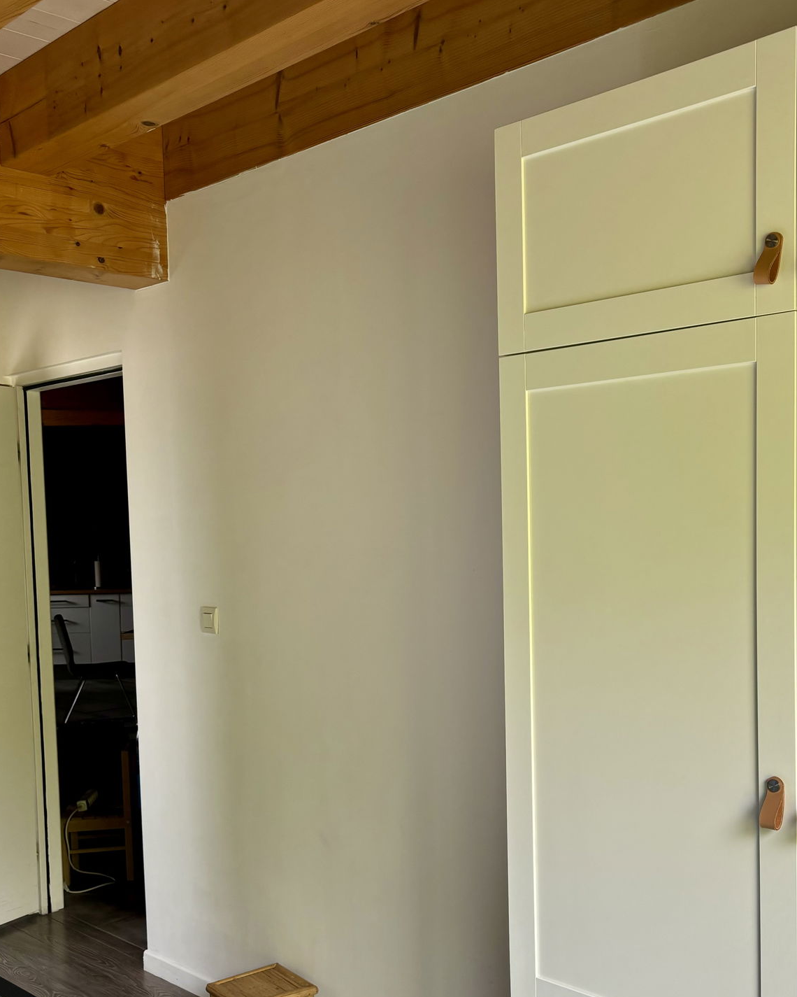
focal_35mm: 38
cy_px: 589
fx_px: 1120
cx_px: 528
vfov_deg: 47.7
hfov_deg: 38.7
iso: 50
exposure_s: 1/121
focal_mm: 5.96
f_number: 1.6
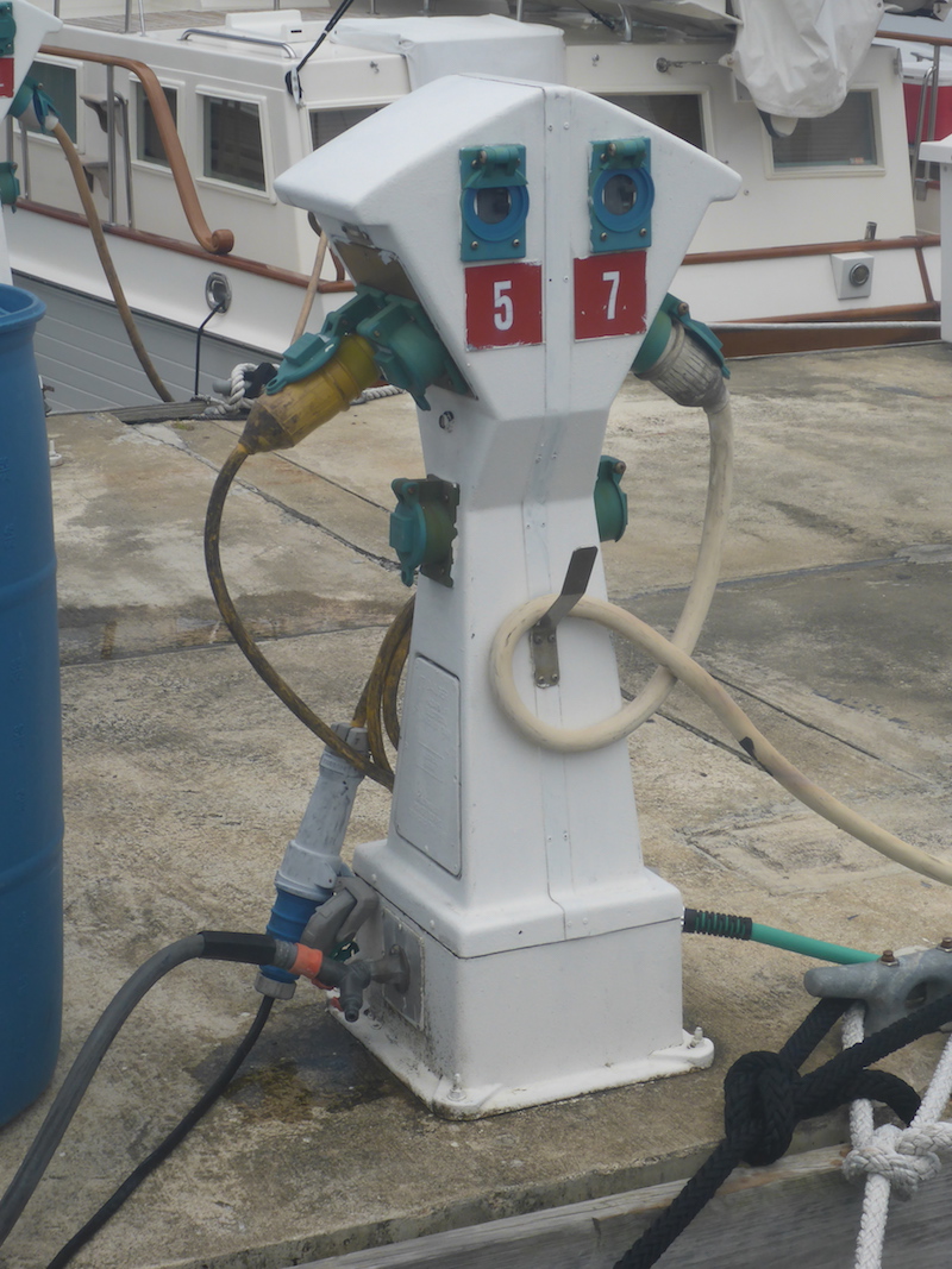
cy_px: 634
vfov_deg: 26.0
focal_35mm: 75
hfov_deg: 19.6
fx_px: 2751
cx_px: 476
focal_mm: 12.6
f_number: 5.4
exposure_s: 1/500
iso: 100
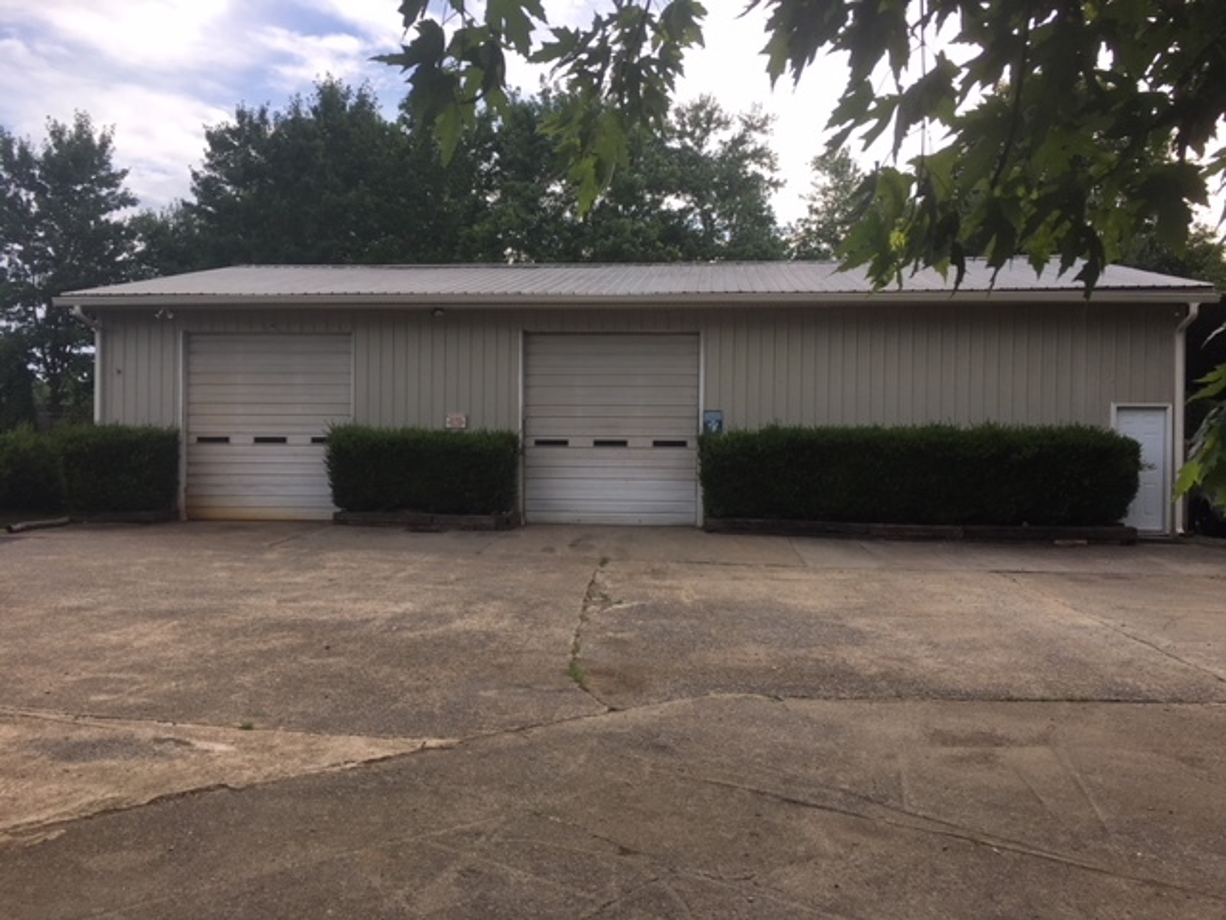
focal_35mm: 29
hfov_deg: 61.7
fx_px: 1027
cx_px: 613
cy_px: 460
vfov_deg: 48.2
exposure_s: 1/605
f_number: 2.2
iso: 25
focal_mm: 4.15
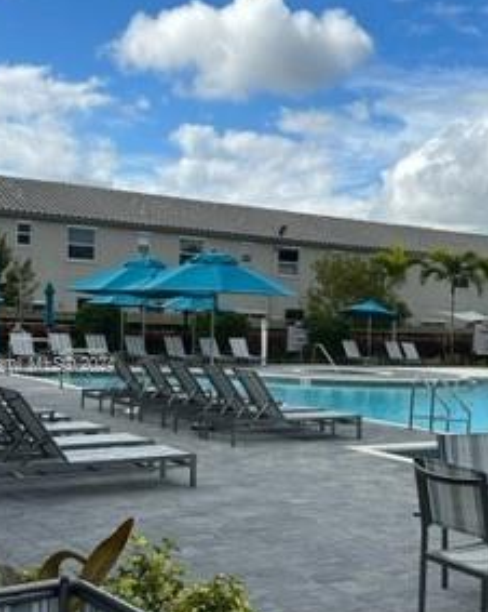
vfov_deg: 35.3
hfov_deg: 28.0
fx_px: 958
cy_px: 365
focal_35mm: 53
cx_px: 387
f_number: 1.78
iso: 80
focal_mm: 6.86
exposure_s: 1/5848
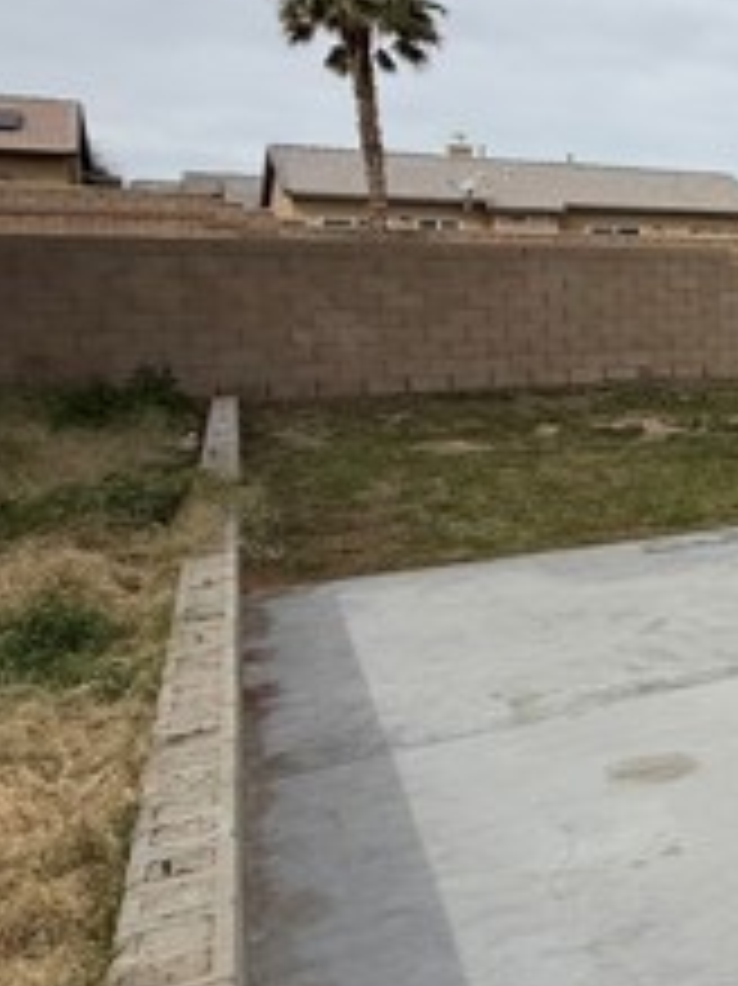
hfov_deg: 21.3
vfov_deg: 45.3
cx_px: 1359
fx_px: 1167
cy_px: 360
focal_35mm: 41
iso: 50
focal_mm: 2.22
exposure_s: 1/2976
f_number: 2.2
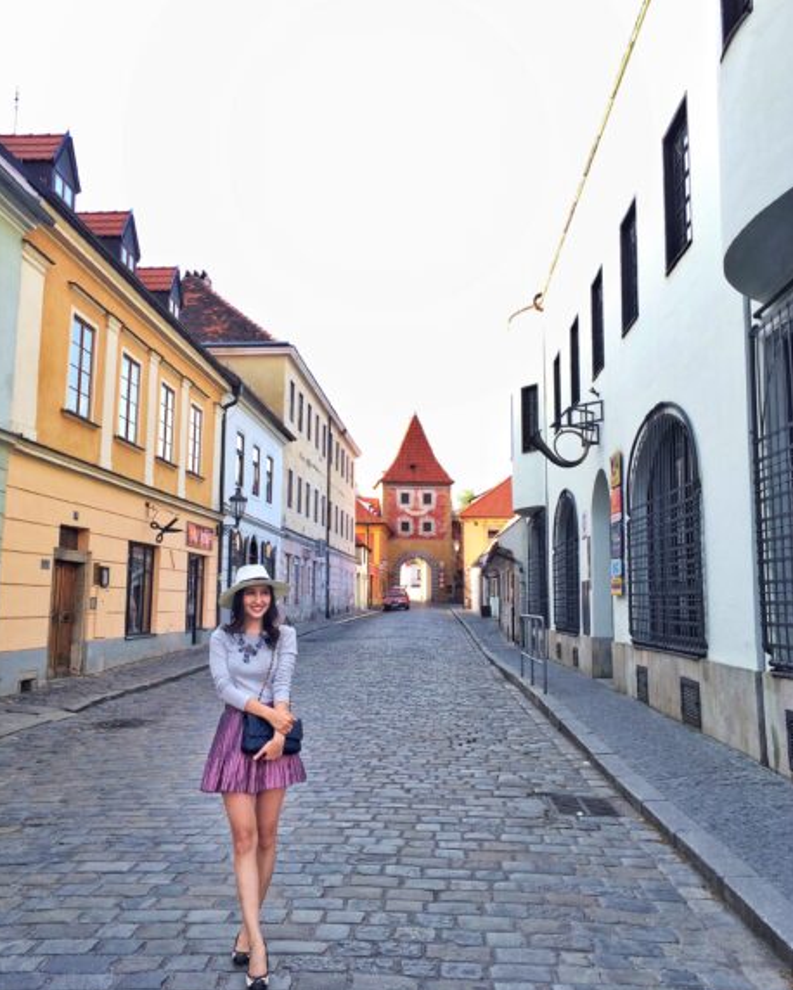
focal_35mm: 32
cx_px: 401
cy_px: 472
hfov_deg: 45.8
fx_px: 938
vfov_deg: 55.6
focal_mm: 4.12
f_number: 2.2
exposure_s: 1/188
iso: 32
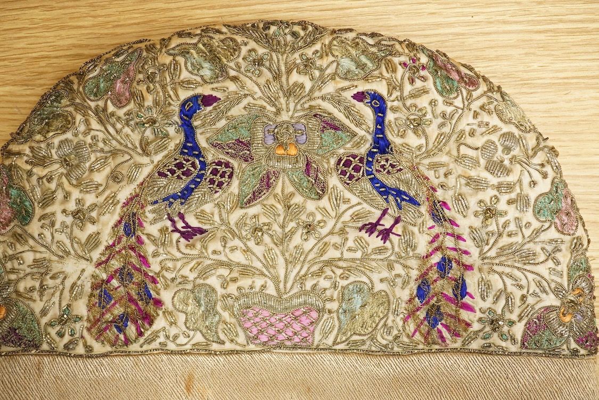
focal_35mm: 45
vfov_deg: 29.9
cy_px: 200
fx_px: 749
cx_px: 300
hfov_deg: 43.6
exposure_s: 1/160
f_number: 8
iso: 2500
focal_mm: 30
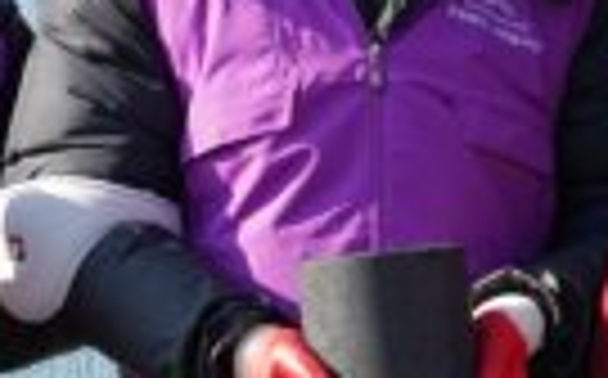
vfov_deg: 4.3
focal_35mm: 303
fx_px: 5014
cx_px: 1329
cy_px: 392
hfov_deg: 6.7
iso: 250
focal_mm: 50
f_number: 5
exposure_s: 1/500
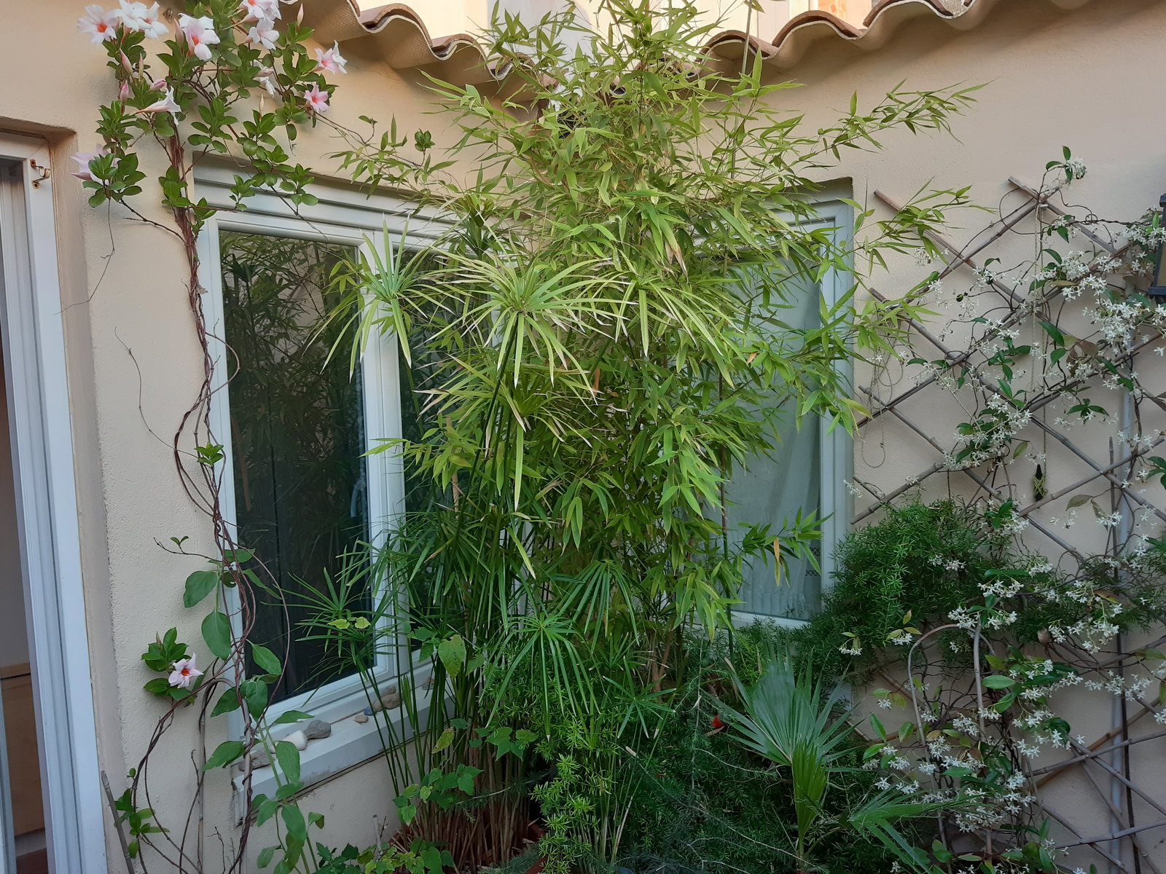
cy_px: 437
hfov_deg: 67.3
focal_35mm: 26
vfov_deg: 53.1
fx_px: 876
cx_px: 583
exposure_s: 1/100
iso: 64
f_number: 1.7
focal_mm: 3.92
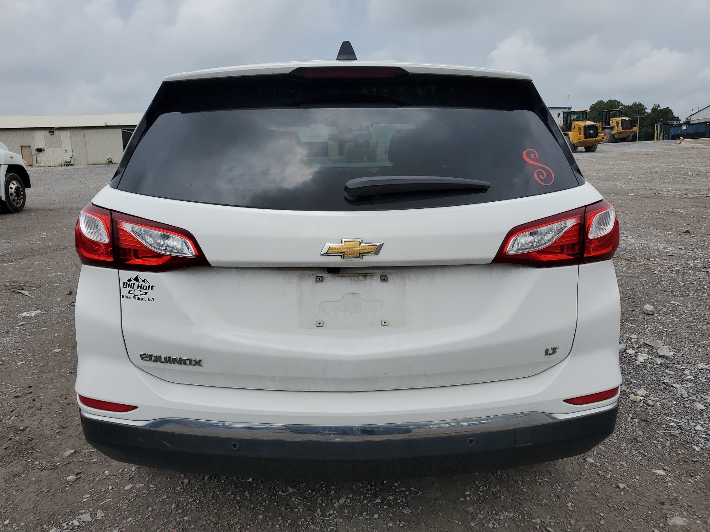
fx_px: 533
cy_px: 266
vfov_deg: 53.1
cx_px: 355
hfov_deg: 67.3
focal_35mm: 26
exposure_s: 1/10000
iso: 50
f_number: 1.5
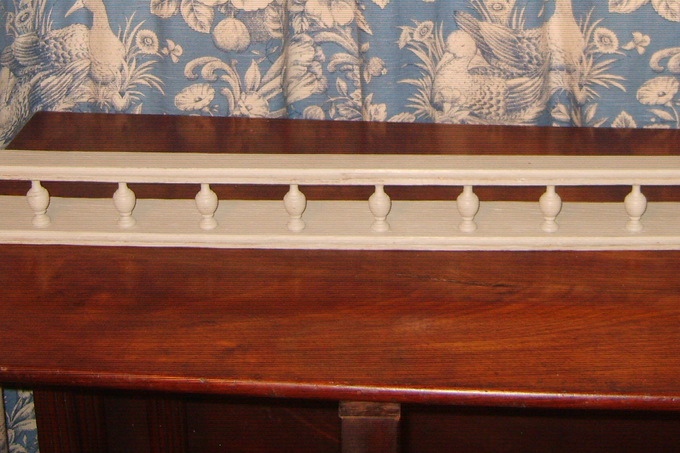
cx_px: 414
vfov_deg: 18.5
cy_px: -34
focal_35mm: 71
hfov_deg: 28.4
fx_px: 1341
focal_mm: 7.4
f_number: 2.8
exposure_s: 1/30
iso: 100
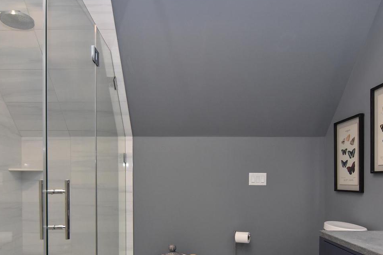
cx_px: 187
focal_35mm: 27
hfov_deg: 67.4
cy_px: 186
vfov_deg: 46.5
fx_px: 287
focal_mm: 12
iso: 800
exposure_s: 1/60
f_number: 7.1
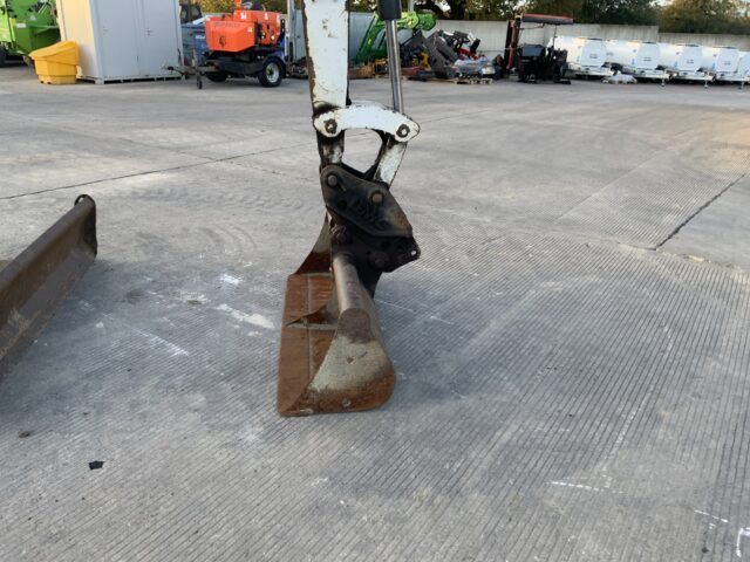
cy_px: 281
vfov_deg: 48.2
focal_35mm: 29
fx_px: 628
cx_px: 375
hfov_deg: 61.7
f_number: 1.8
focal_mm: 3
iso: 20
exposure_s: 1/122
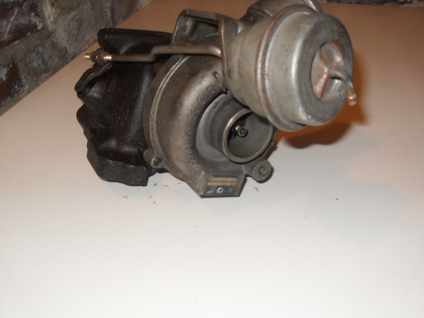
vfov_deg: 40.7
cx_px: 212
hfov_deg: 52.6
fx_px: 429
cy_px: 159
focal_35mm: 35
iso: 100
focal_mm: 6.3
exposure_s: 1/45
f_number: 2.8
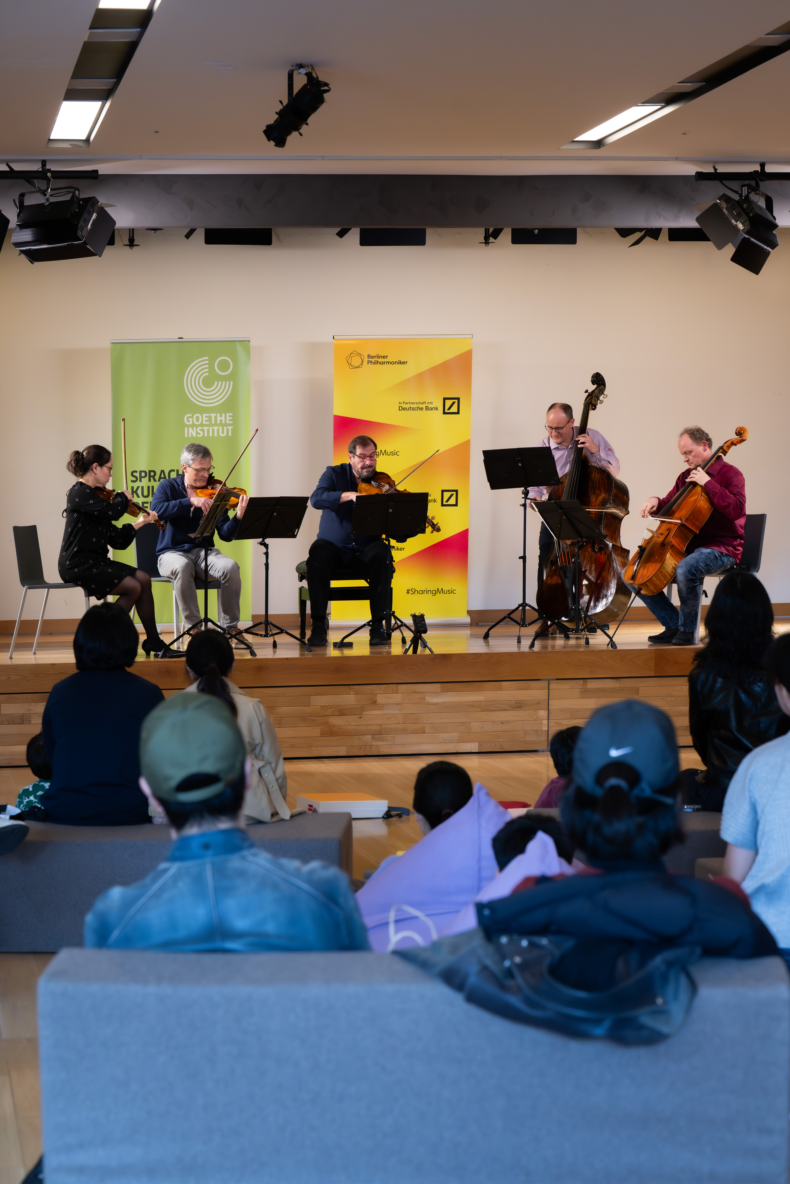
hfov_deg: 18.7
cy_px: 592
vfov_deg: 27.7
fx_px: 2403
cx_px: 395
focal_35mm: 73
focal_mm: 73
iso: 3200
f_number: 5.6
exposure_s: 1/200
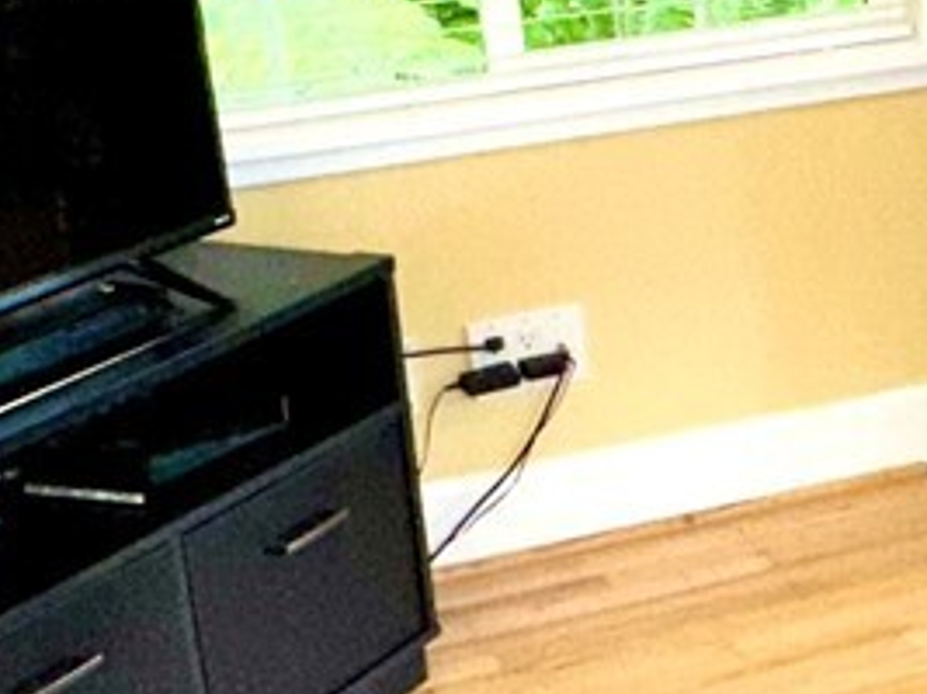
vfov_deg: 17.6
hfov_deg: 21.3
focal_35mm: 84
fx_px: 2248
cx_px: 1184
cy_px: 309
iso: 100
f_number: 2.2
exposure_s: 1/120
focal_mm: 2.22
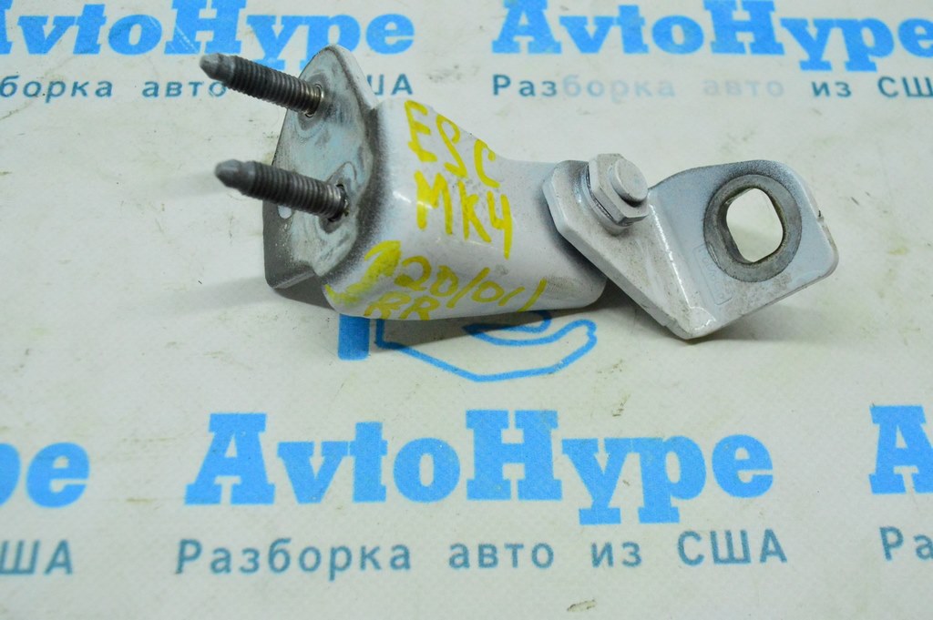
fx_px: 1010
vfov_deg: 34.2
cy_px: 310
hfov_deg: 49.6
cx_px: 466
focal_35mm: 39
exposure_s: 1/640
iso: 6400
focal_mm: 26
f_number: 6.3
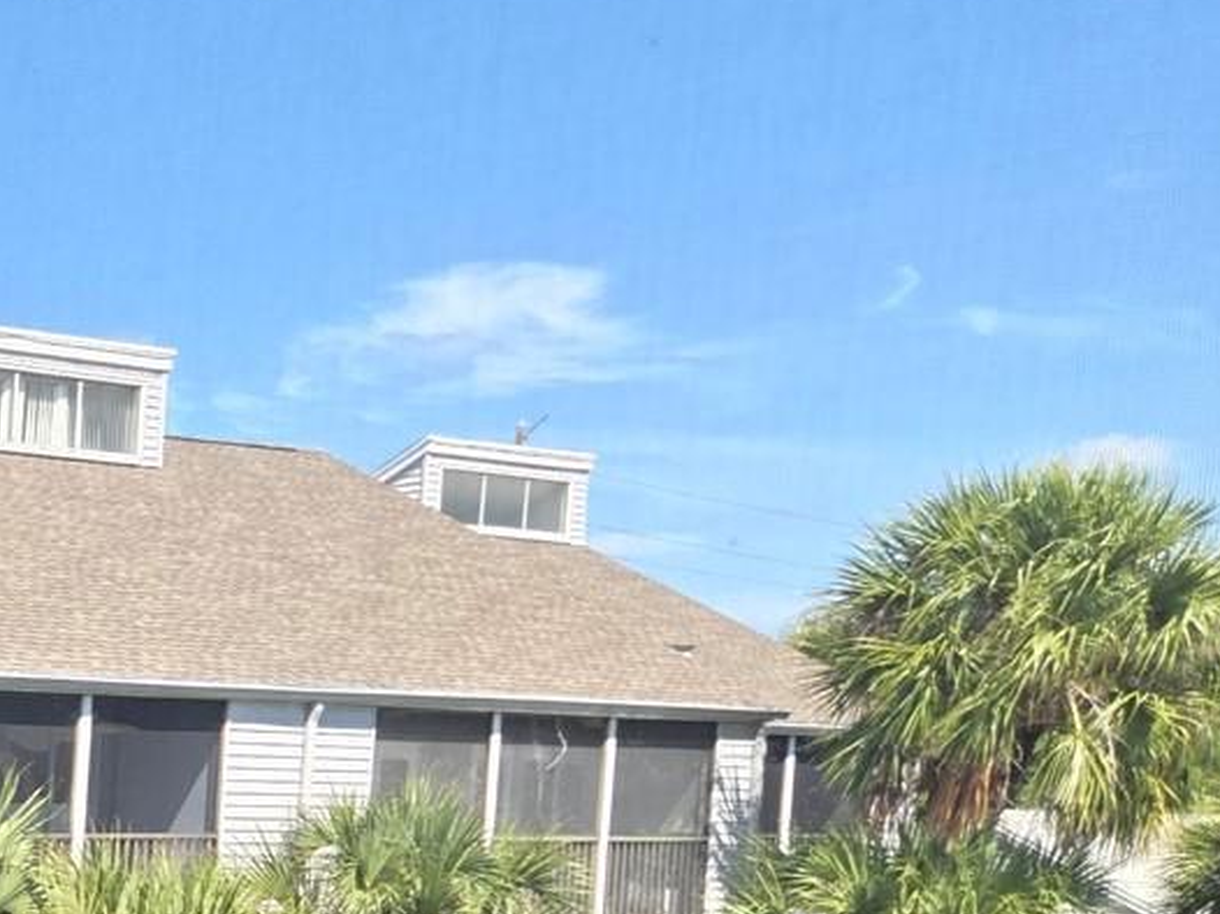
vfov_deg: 19.9
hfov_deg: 22.8
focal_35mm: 70
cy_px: 1060
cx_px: -598
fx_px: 2466
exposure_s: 1/1248
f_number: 1.8
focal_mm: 5.4
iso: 80
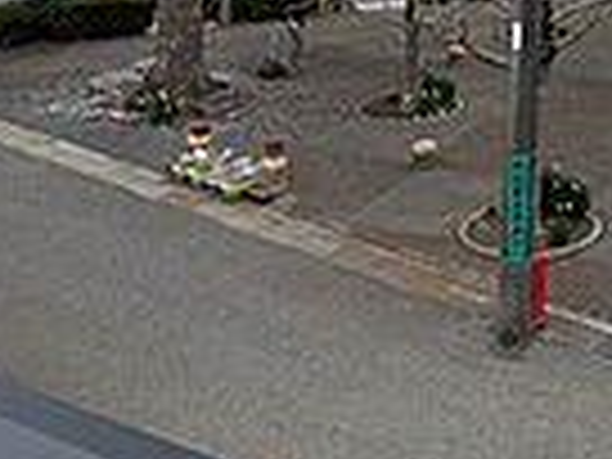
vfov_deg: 18.6
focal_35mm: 64
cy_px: -331
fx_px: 1131
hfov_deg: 27.0
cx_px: 720
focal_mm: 1.83
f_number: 2.2
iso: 50
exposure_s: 1/1188
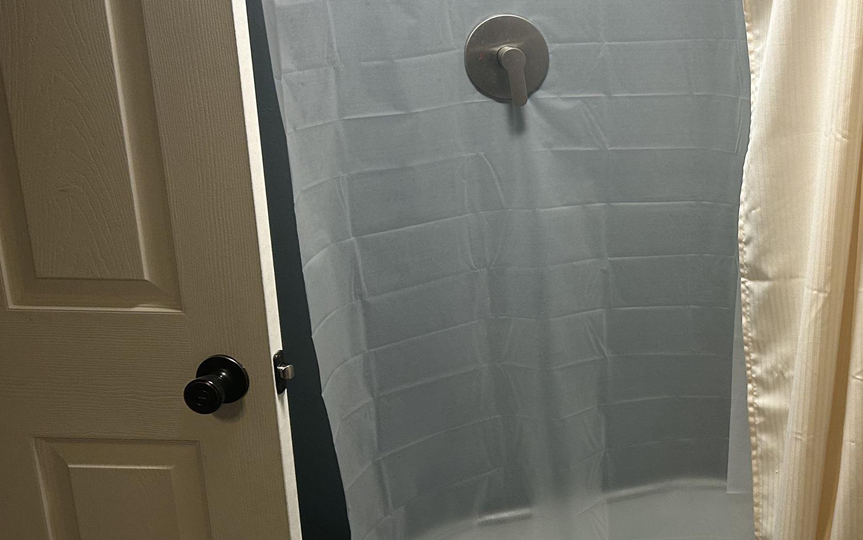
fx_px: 1106
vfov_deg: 27.4
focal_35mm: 47
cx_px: 731
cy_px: 245
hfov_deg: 40.3
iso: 125
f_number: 1.5
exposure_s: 1/60
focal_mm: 5.7
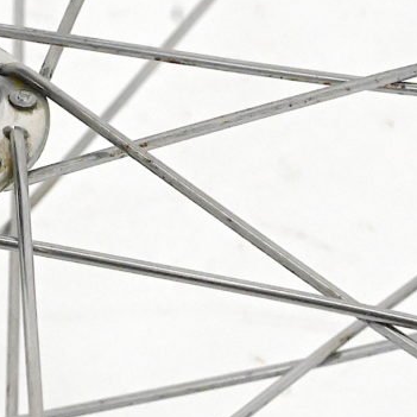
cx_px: -128
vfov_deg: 5.4
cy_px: 61
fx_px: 4429
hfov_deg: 5.4
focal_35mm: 325
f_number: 13
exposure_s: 1/640
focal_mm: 70
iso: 10000
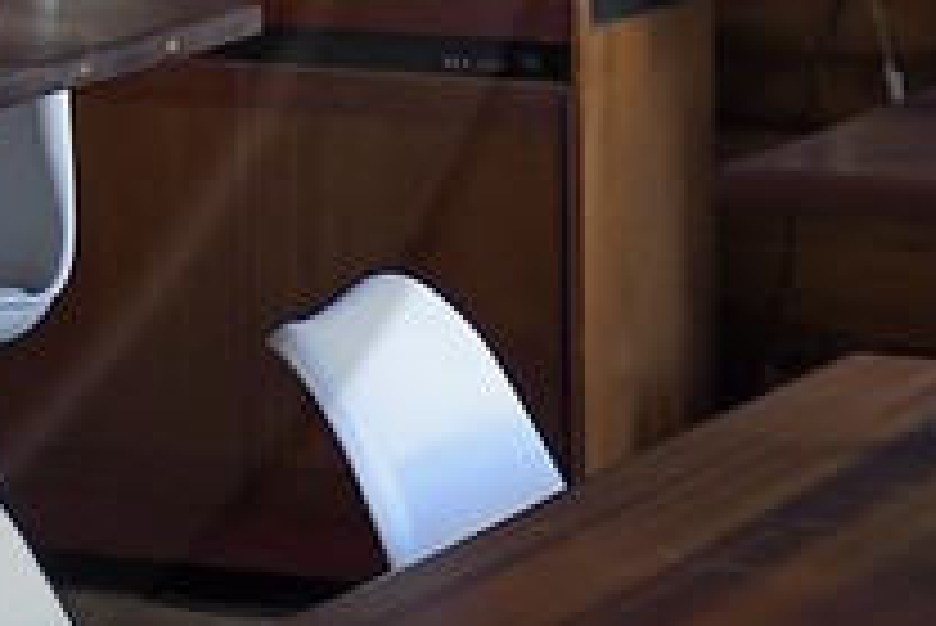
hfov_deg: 7.4
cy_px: -667
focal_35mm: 261
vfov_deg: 5.2
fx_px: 6790
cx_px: -1215
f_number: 5
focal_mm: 34
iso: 1600
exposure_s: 1/50
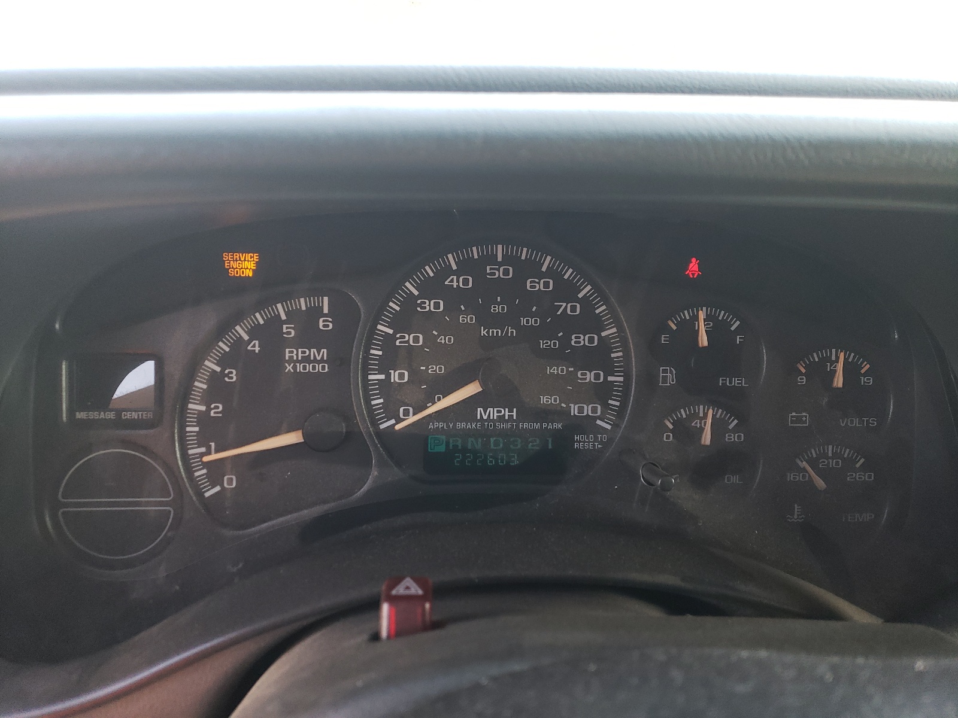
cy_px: 359
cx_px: 479
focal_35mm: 26
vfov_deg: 53.1
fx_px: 720
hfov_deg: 67.3
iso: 96
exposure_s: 1/120
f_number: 1.5
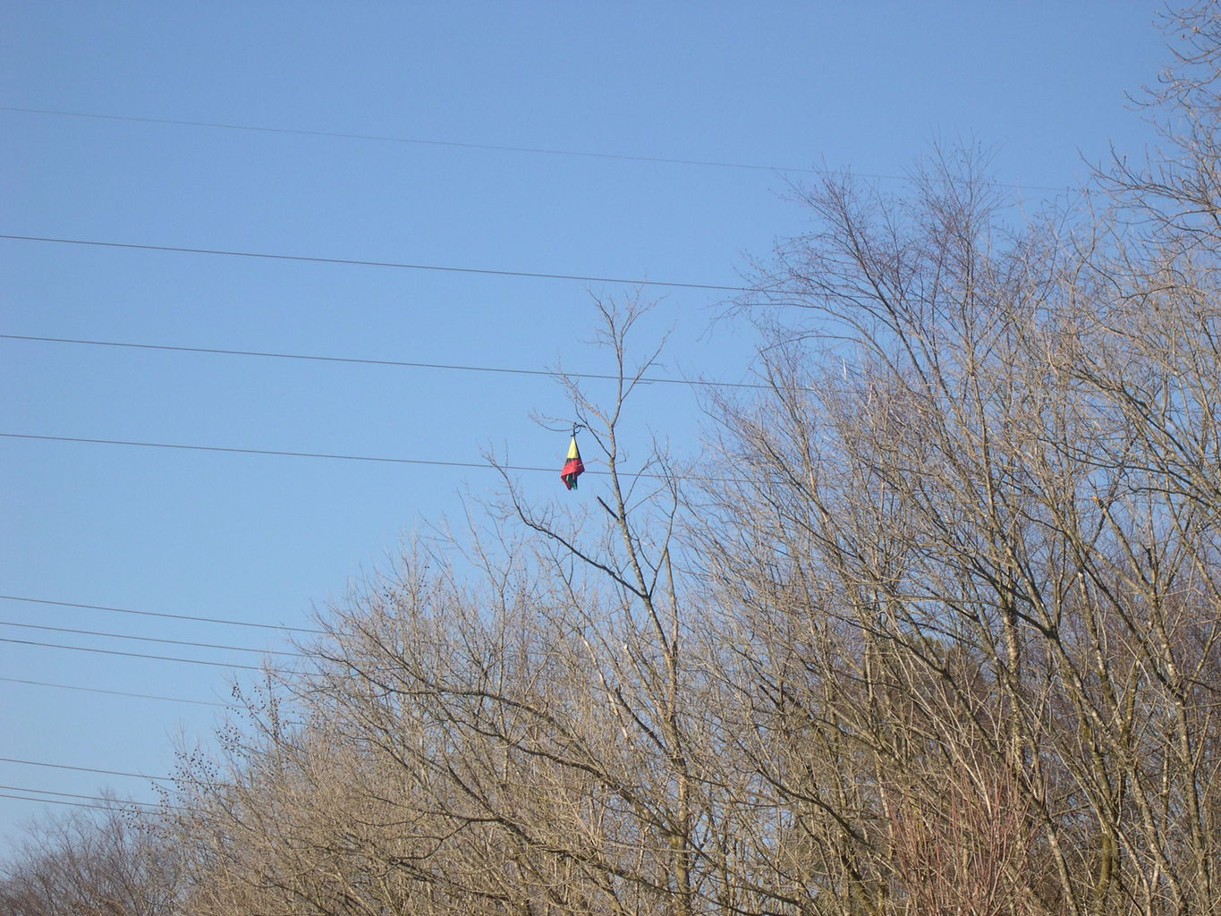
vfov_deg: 13.0
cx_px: 610
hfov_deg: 17.3
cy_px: 458
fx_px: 4021
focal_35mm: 114
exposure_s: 1/392
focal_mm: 24
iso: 100
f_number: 4.9
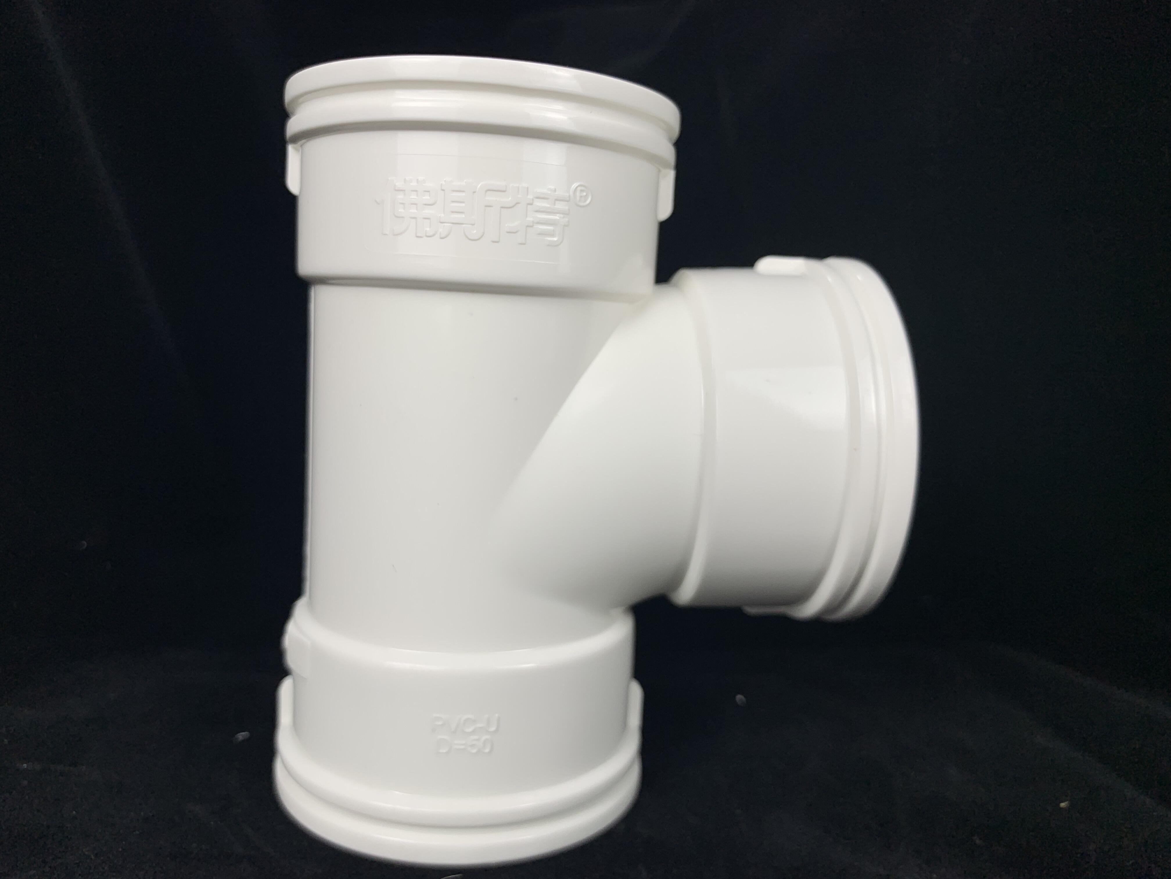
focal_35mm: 26
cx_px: 586
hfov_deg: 67.3
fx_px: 880
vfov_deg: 53.1
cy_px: 440
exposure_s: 1/123
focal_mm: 4.25
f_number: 1.8
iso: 25
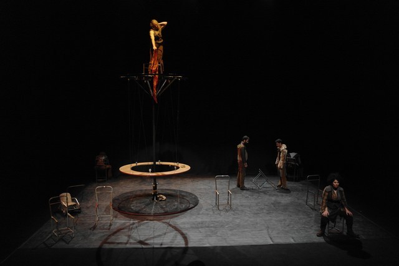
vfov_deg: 44.9
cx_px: 200
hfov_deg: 63.7
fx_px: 321
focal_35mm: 29
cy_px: 133
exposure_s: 1/8
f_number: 3.8
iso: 800
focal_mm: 19
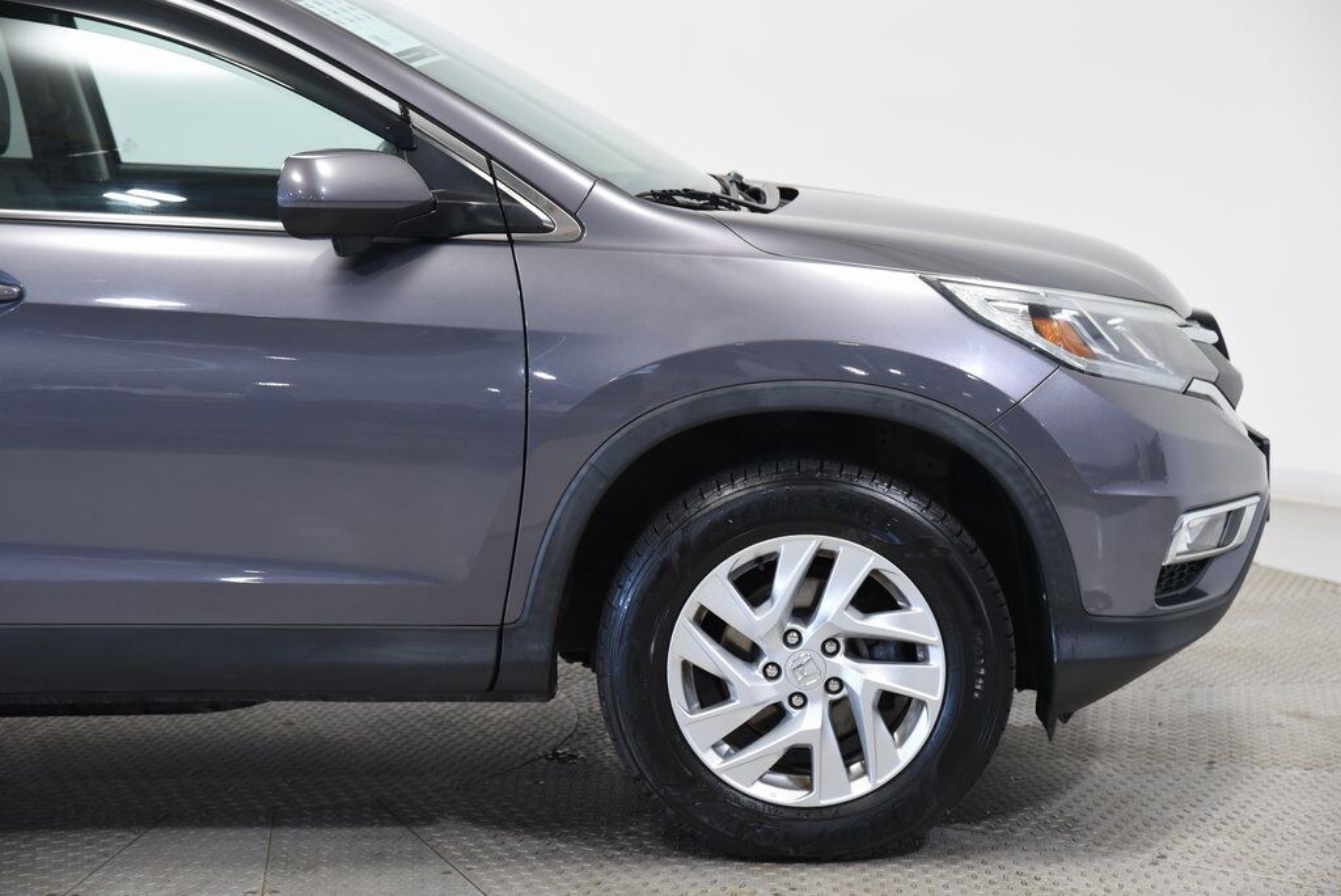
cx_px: 670
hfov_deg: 28.8
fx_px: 2609
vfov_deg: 19.5
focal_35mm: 70
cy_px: 448
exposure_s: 1/80
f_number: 4
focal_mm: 70
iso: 1600
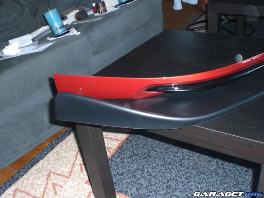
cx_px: 132
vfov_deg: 37.7
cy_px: 99
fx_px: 290
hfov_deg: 49.0
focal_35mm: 38
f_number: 3.1
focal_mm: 6.3
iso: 200
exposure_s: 1/60
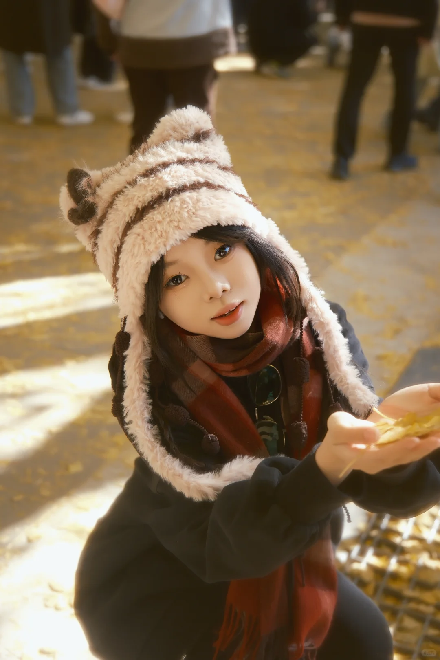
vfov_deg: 37.5
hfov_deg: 25.5
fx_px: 972
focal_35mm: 53
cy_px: 330
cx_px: 220
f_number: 2.8
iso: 160
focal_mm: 35.5
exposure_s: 1/160
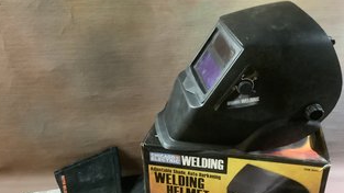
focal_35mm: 37
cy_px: 112
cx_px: 181
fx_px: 337
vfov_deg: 31.9
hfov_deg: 54.0
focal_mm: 3.3
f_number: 2.4
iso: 800
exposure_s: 1/20
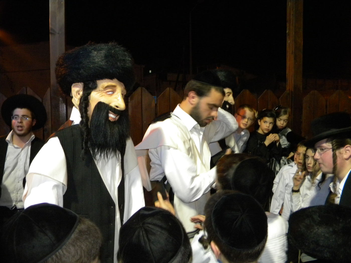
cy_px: 132
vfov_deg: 49.7
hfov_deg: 63.4
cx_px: 176
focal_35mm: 28
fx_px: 284
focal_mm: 5
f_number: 3.5
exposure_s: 1/26
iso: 400
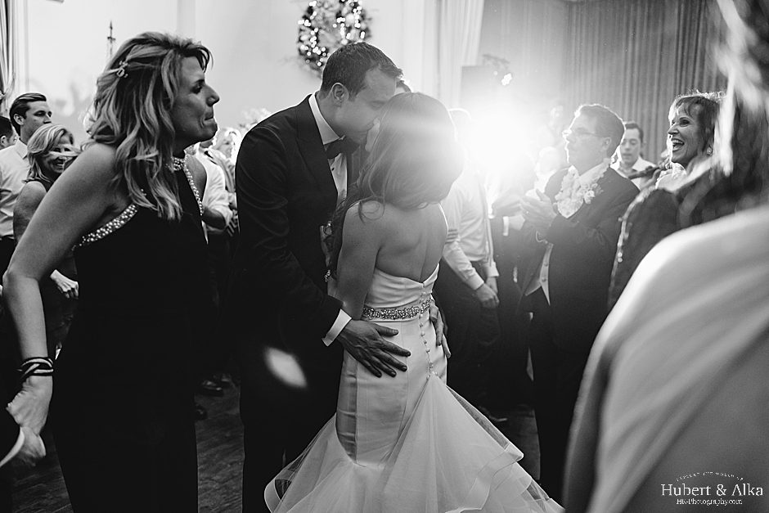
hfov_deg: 54.4
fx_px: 748
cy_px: 256
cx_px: 384
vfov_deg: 37.9
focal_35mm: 35
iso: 640
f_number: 2.2
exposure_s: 1/125
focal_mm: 35
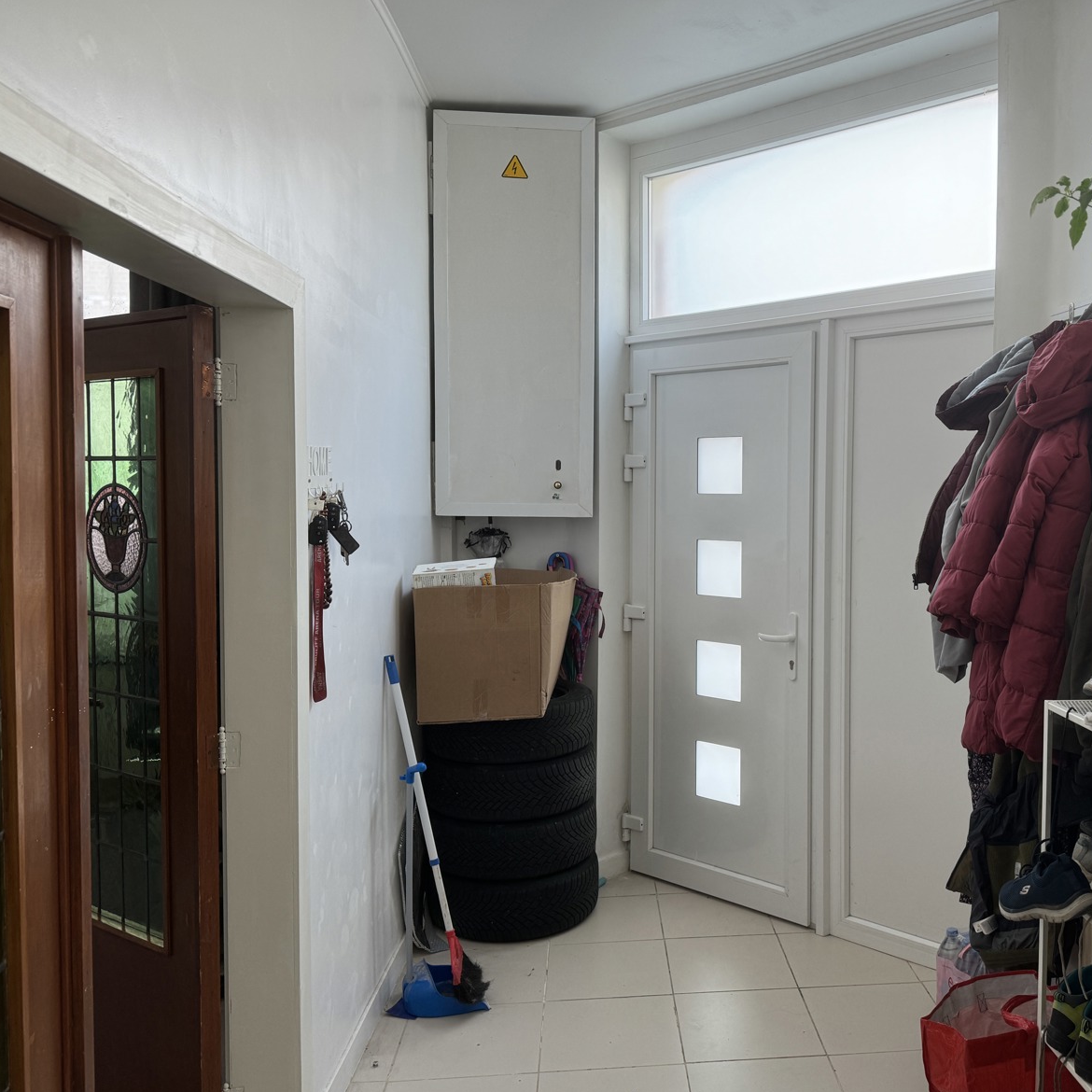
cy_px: 543
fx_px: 1035
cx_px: 699
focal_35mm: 29
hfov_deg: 54.8
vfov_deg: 55.6
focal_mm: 6.76
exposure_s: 1/100
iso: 80
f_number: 1.78
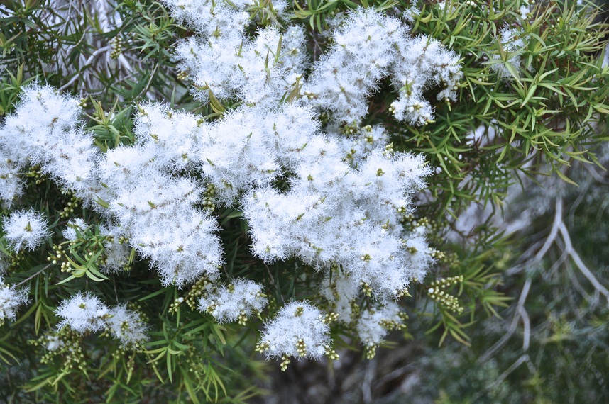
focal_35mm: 84
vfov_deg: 16.2
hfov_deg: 24.2
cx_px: 304
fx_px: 1419
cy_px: 202
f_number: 5.6
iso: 200
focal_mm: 56
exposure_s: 1/125
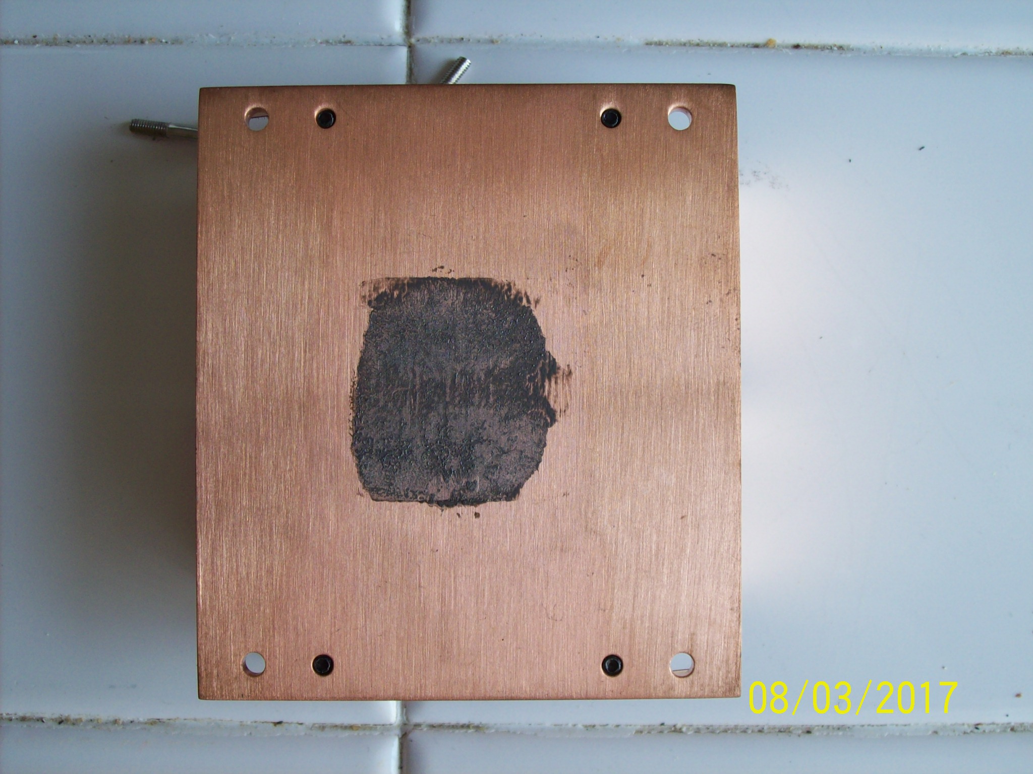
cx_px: 516
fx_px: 1343
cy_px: 387
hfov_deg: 42.1
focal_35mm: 45
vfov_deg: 32.2
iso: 80
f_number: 3
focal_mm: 7.6
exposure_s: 1/73.6
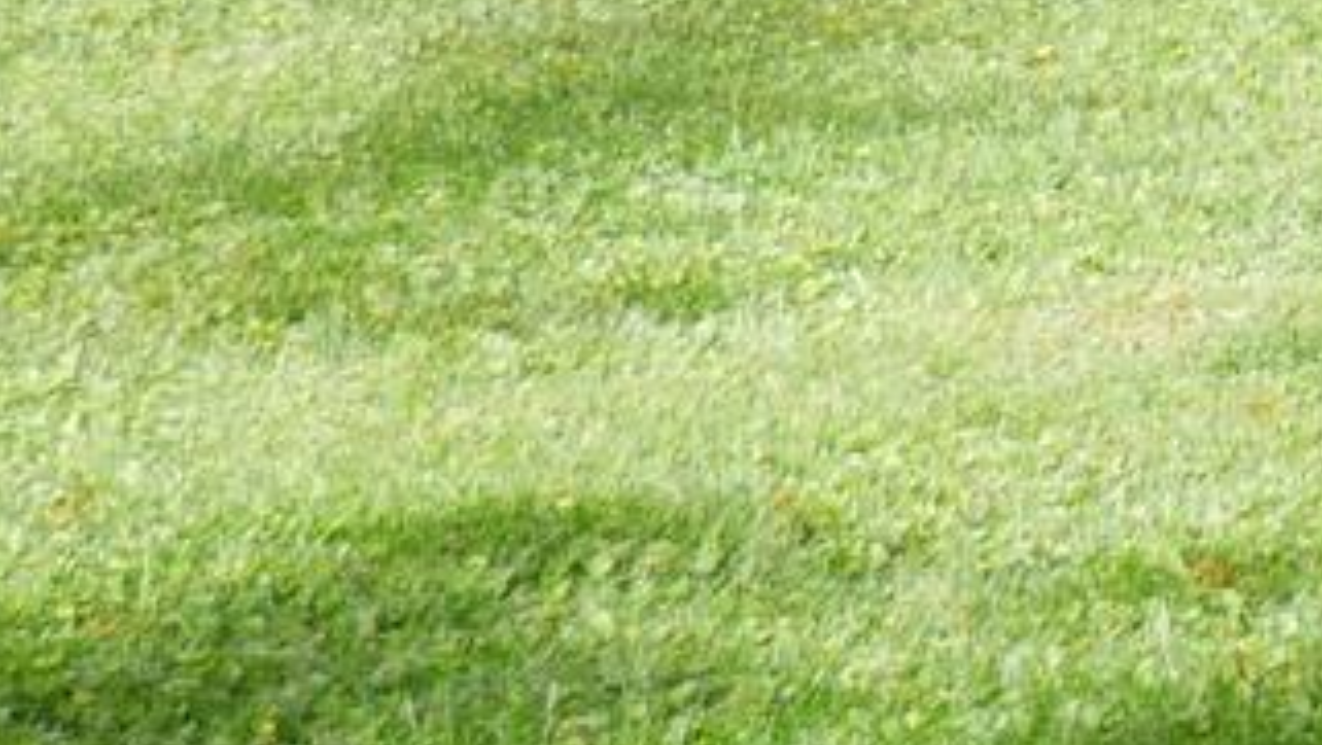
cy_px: -1601
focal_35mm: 319
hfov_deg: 6.2
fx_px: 11189
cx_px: 4195
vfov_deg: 3.7
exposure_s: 1/160
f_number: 5
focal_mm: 23
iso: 200
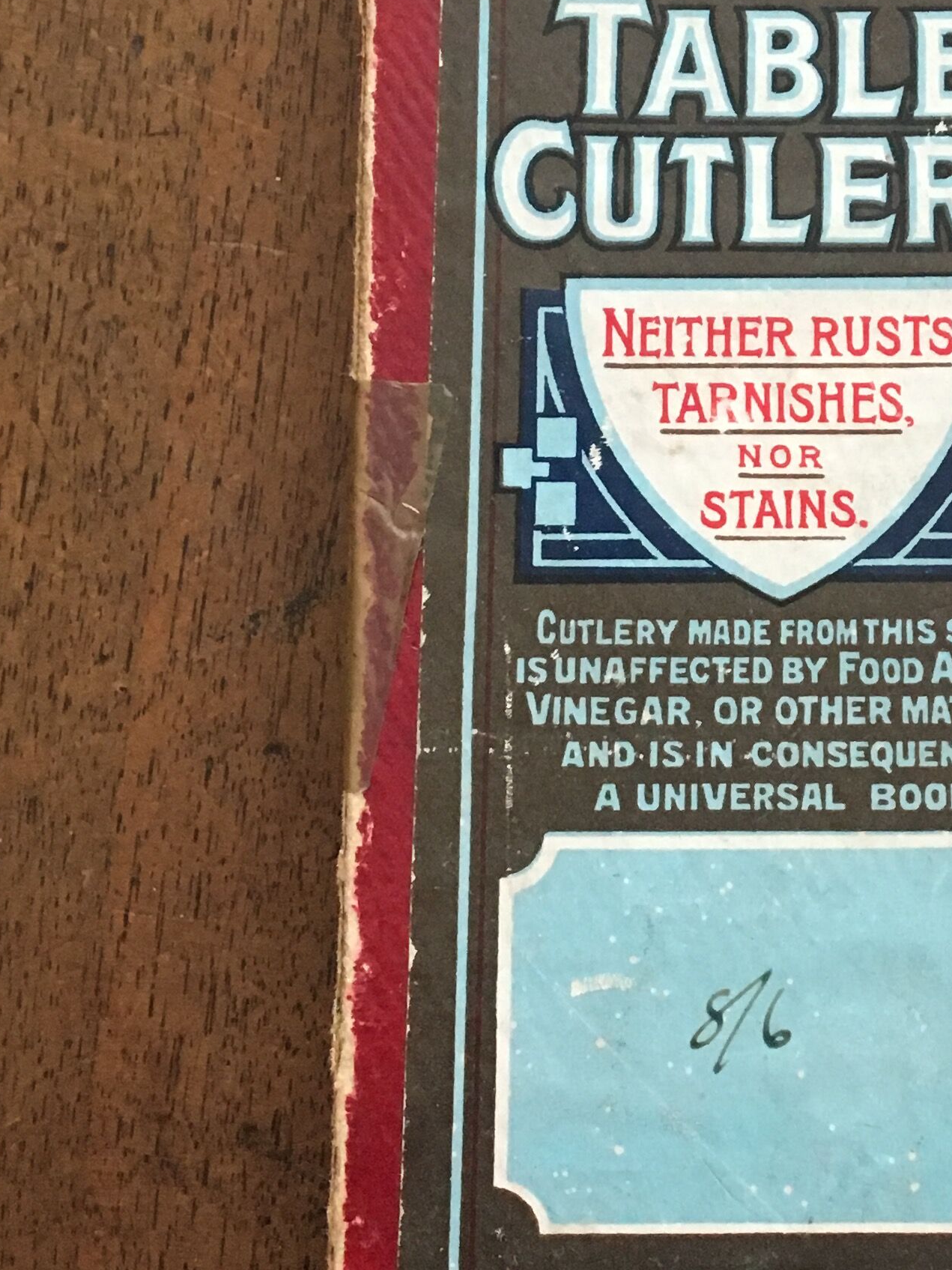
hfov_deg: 21.0
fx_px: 2530
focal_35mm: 69
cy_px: 528
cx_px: 812
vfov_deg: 28.1
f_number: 2.2
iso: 200
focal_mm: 4.15
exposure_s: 1/20
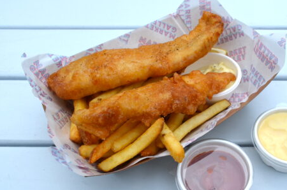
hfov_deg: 44.0
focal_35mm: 44
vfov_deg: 30.4
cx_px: 190
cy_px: 105
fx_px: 350
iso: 125
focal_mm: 22
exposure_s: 1/60
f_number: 8
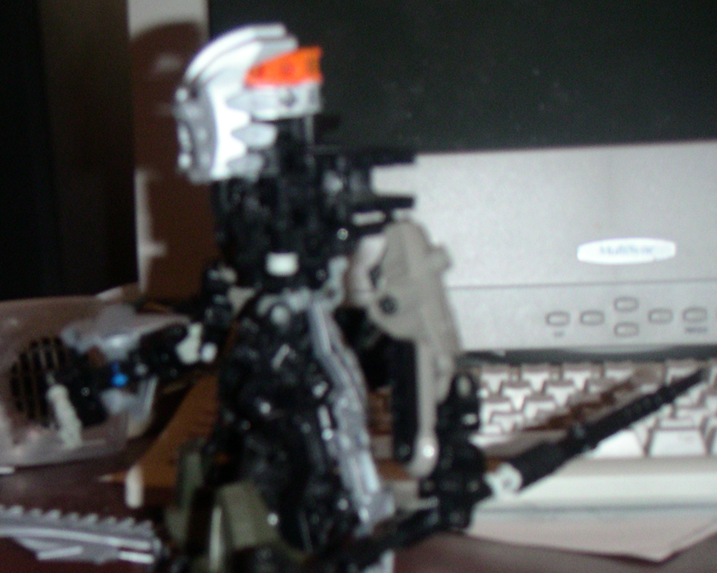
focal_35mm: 63
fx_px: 1337
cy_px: 405
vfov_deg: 24.0
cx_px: 214
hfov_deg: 29.7
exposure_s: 1/50
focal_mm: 6.5
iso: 160
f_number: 2.9
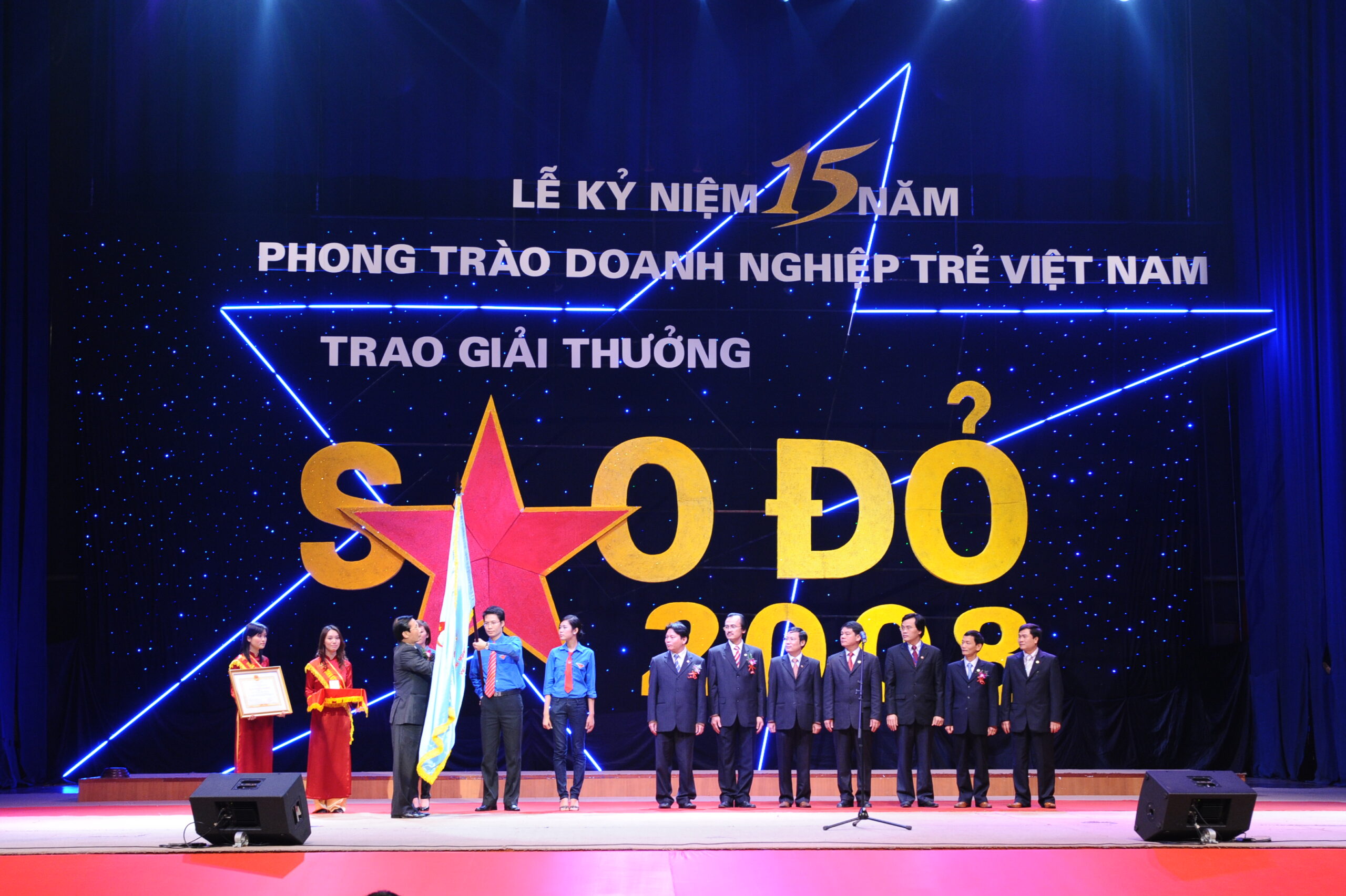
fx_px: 2093
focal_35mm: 56
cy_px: 448
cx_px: 673
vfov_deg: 24.2
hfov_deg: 35.7
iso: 1600
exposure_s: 1/60
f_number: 5.6
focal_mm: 56
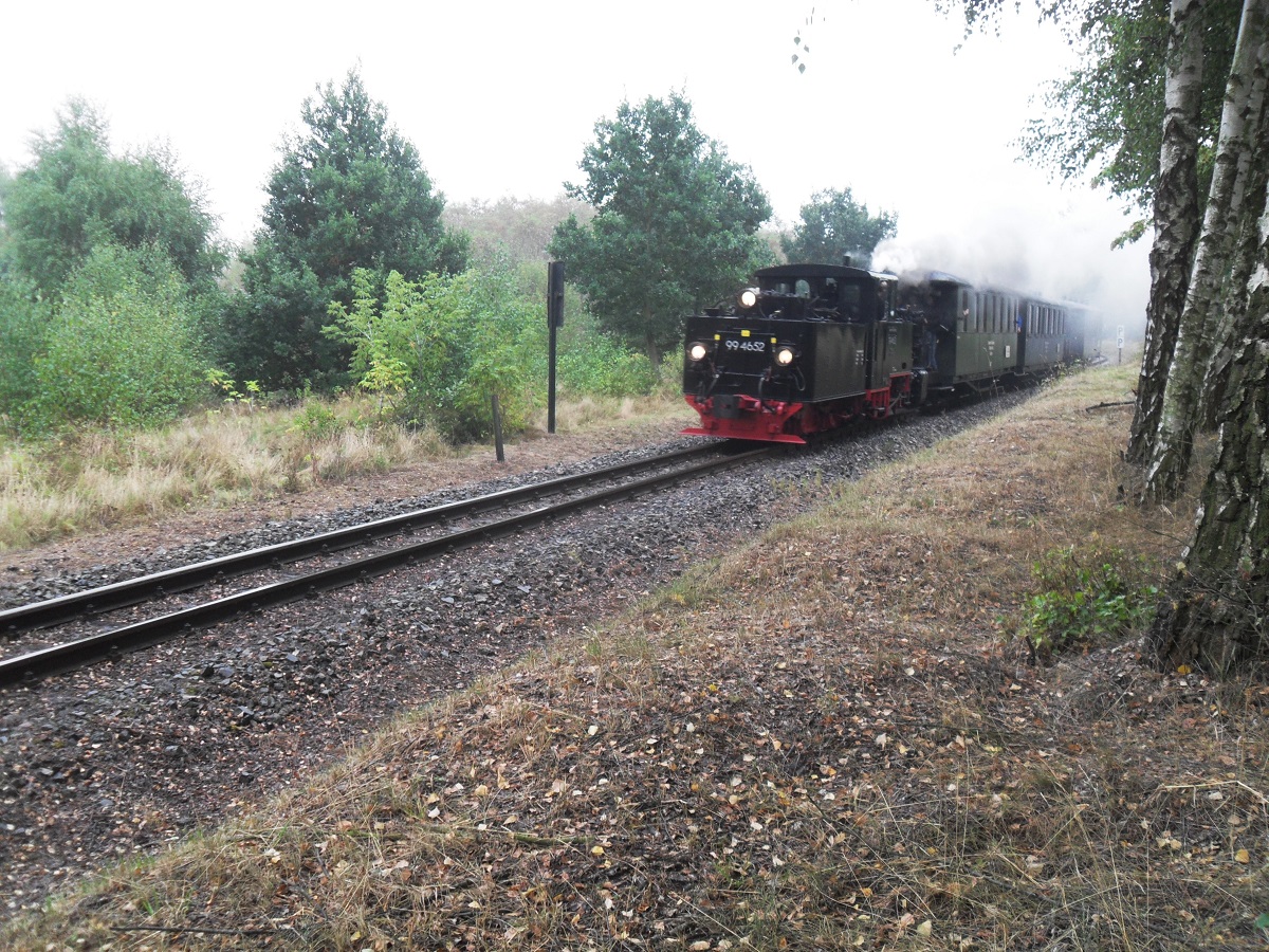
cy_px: 476
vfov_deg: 40.7
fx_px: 1283
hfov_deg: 52.6
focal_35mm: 35
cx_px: 634
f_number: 2.8
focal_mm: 6.2
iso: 100
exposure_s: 1/60
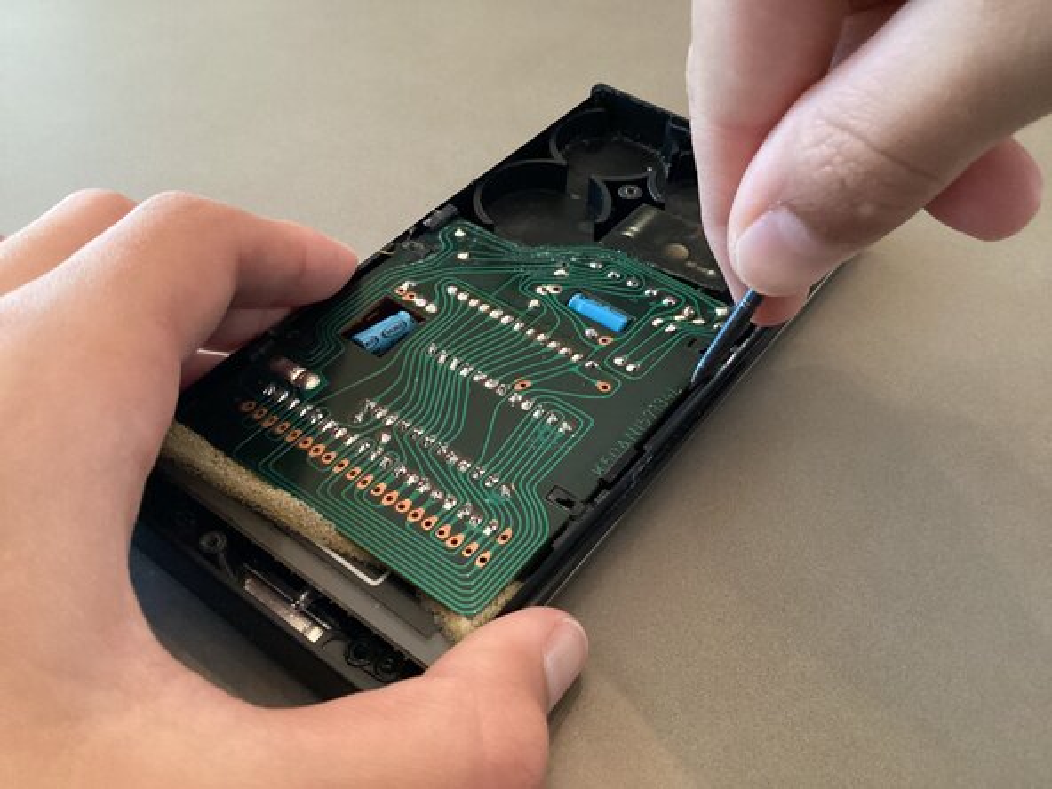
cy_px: 394
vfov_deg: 45.4
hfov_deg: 58.4
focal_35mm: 31
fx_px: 942
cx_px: 526
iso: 640
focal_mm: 3.3
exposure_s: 1/24
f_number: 2.4
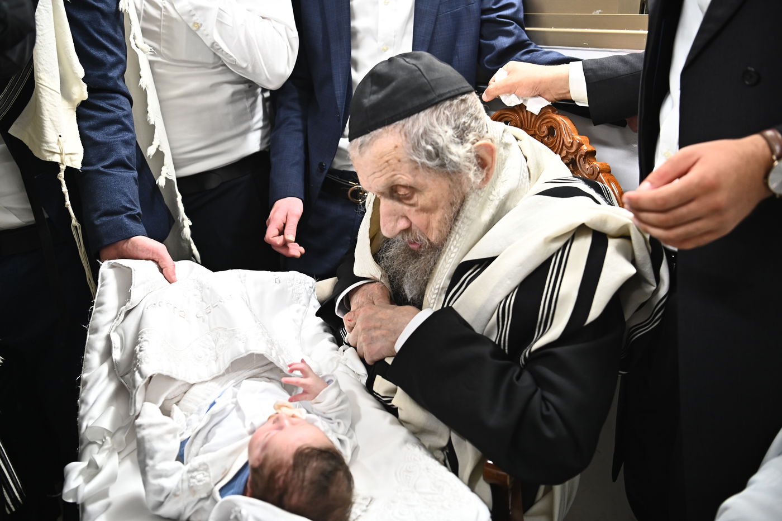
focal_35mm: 34
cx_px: 391
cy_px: 260
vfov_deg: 38.8
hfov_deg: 55.8
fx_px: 738
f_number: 3.5
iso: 1250
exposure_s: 1/125
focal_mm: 34
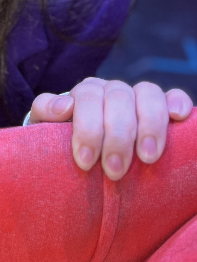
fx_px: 812
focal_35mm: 107
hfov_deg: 13.0
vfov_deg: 17.8
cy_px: -24
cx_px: -110
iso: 80
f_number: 1.5
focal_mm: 5.7
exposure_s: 1/120
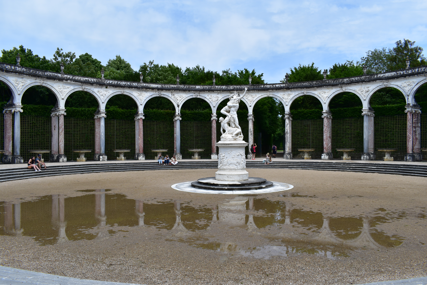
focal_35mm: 27
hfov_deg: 67.4
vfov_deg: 47.9
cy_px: 142
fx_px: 320
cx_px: 214
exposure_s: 1/500
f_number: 8
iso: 200
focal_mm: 18
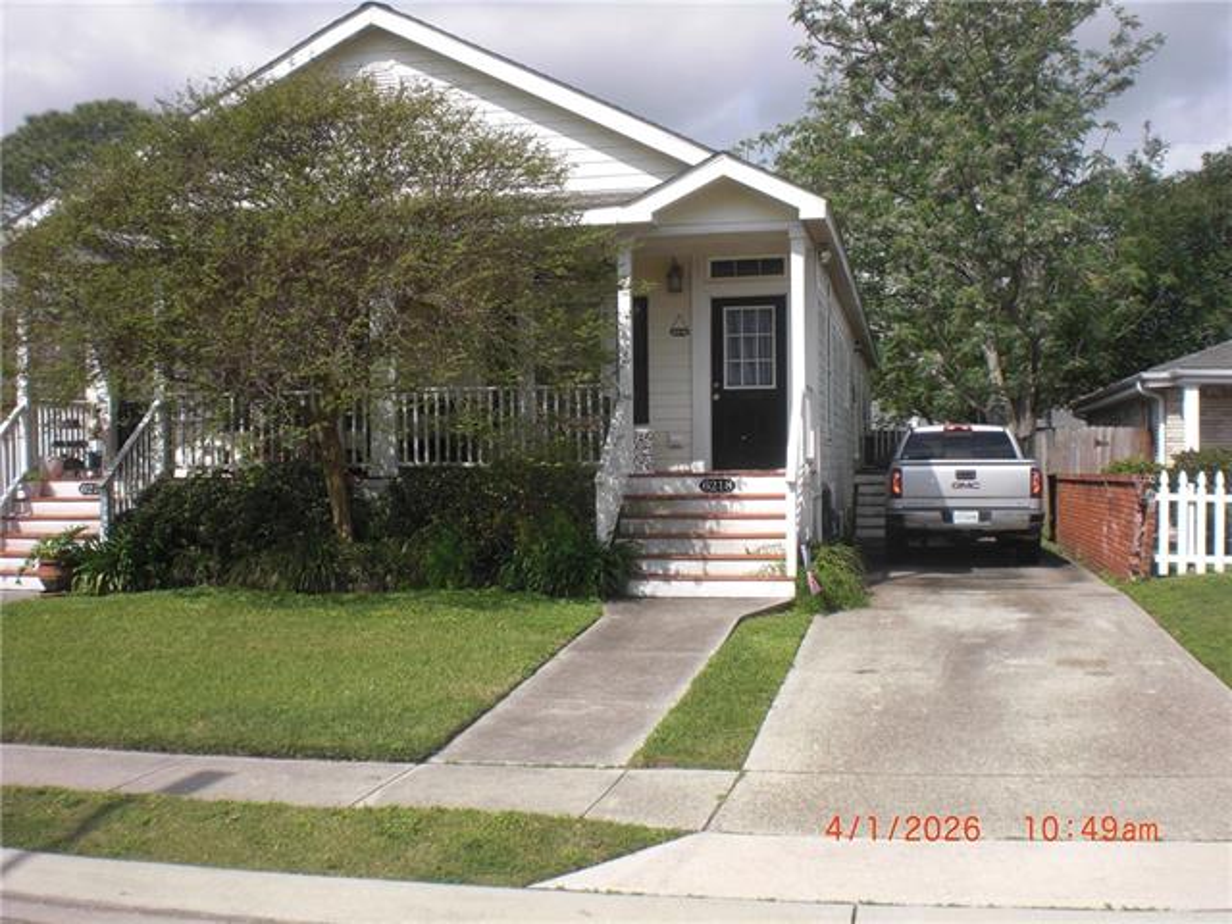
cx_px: 616
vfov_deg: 37.7
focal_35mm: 38
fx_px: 1352
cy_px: 462
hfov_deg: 49.0
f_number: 5.6
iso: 64
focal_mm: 6.3
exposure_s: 1/400
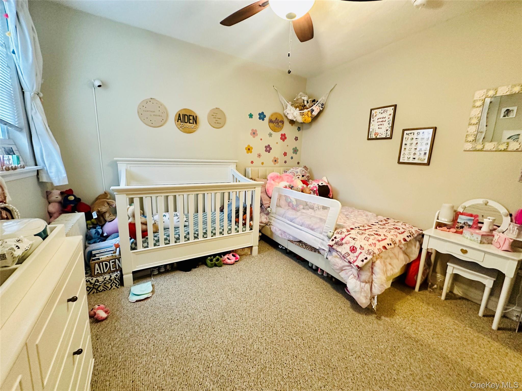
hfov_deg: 102.1
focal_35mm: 14
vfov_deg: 85.7
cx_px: 261
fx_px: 211
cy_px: 196
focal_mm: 2.22
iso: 500
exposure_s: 1/60
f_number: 2.2
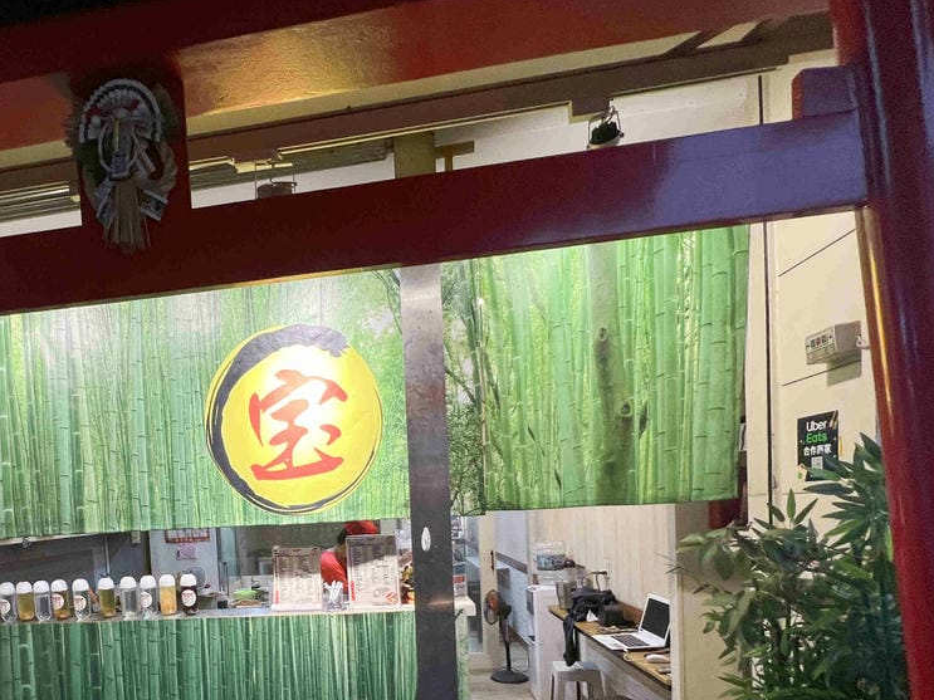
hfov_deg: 75.8
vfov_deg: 59.3
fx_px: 567
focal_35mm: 21
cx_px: 292
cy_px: 543
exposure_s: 1/120
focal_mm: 1.57
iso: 160
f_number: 1.8
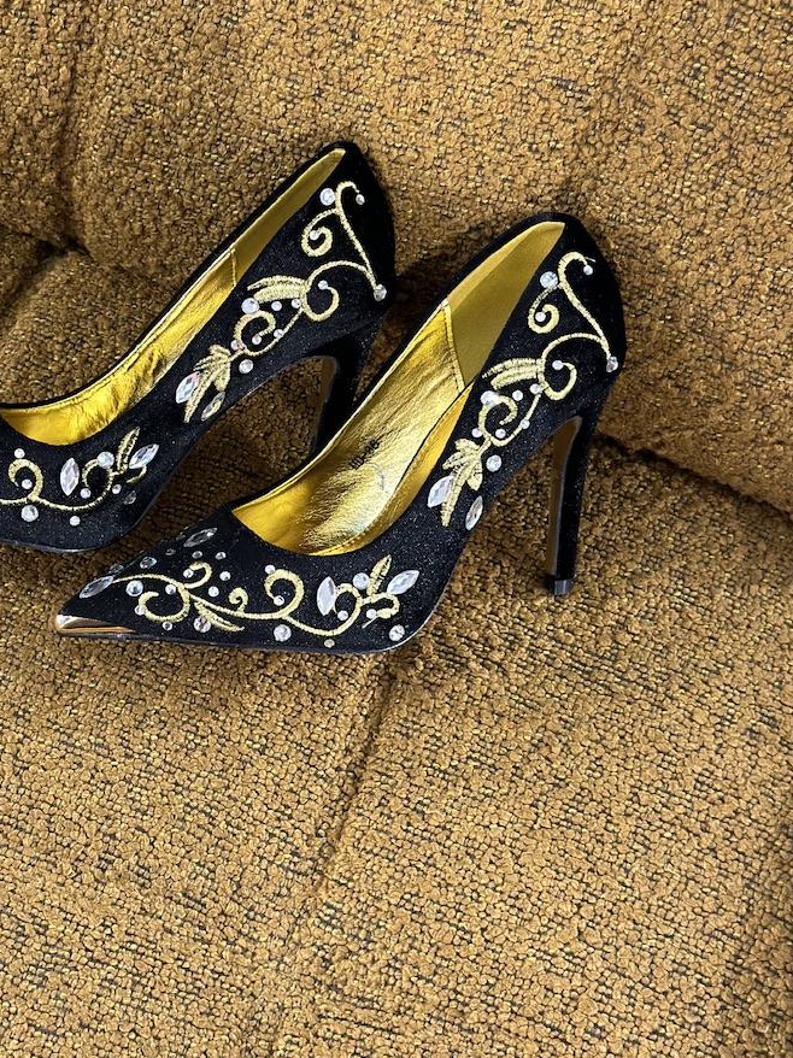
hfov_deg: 20.9
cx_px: 239
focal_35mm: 70
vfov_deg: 27.7
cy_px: 387
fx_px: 2139
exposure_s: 1/100
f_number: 1.78
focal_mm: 6.86
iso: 100
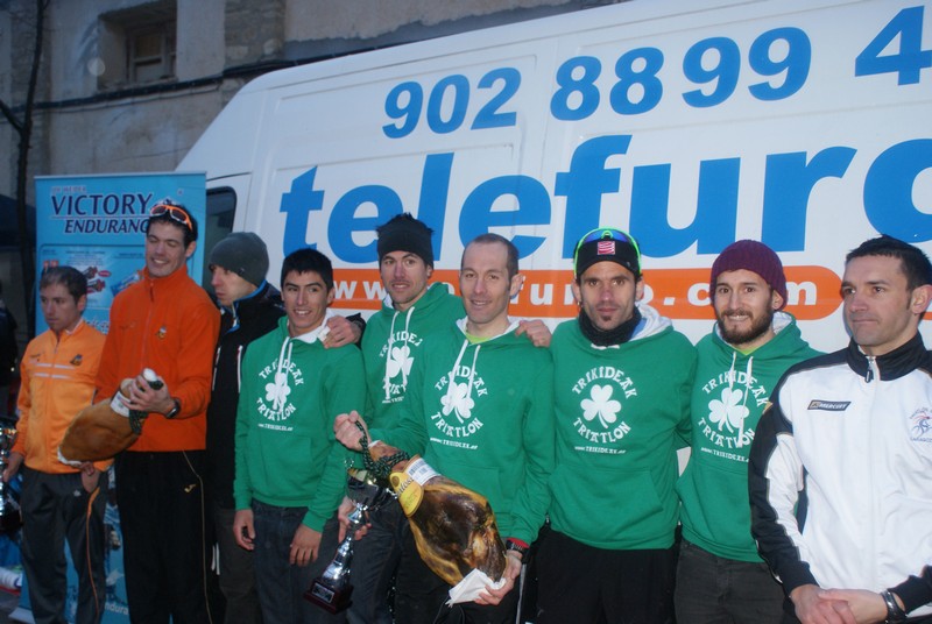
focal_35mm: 36
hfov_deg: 53.1
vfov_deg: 37.0
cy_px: 312
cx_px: 466
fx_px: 933
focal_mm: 24
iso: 400
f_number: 5.6
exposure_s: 1/60
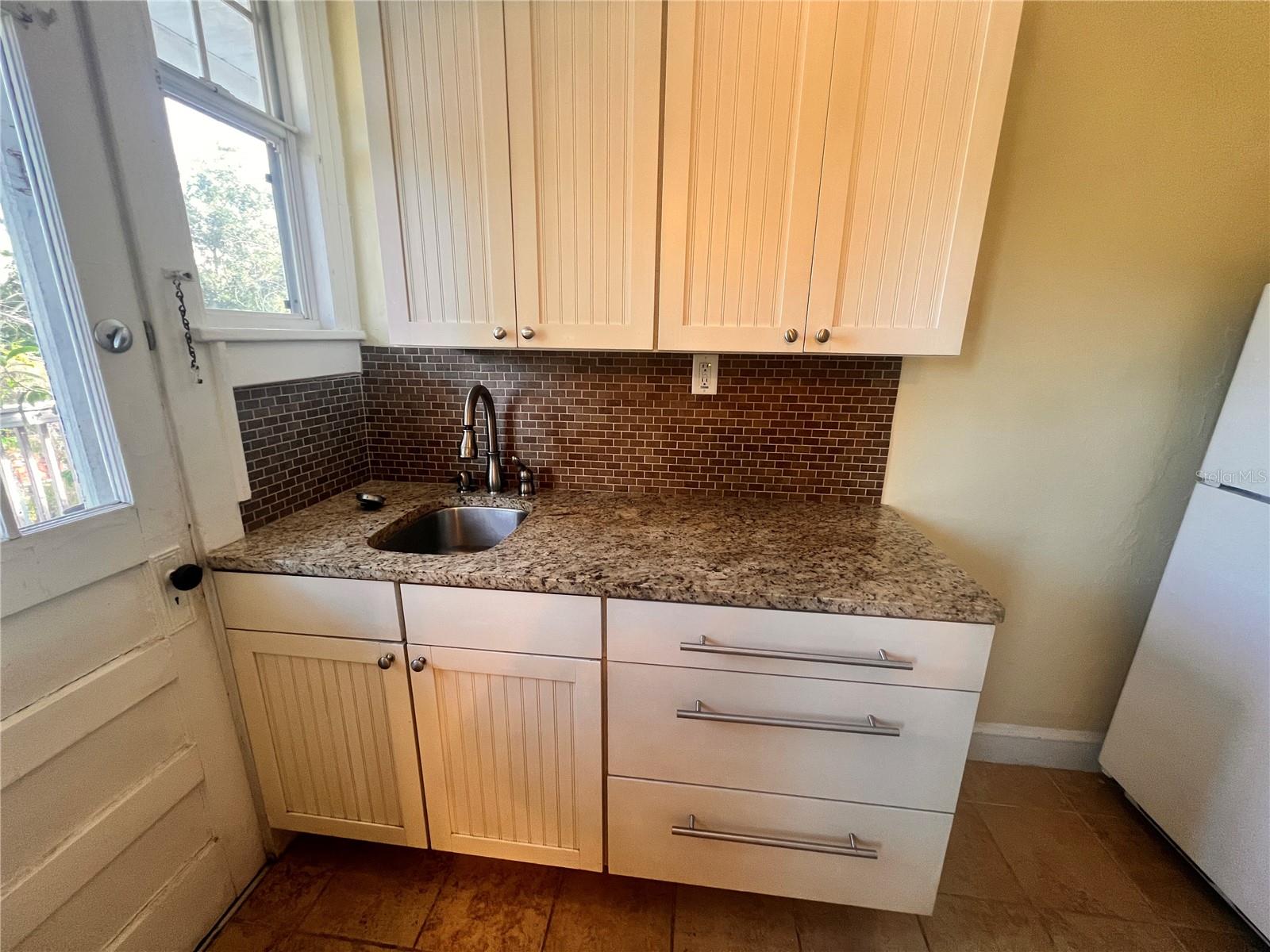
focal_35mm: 13
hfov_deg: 106.2
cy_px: 476
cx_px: 635
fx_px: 477
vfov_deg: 89.9
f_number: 1.8
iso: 200
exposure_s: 1/60
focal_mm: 1.57
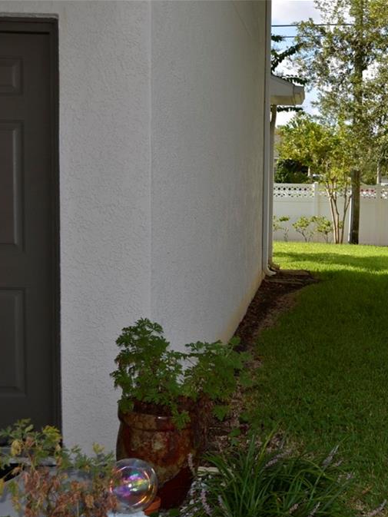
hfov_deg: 24.5
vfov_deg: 33.8
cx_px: 387
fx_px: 852
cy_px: 261
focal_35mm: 57
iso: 100
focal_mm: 26
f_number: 6.3
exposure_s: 1/200
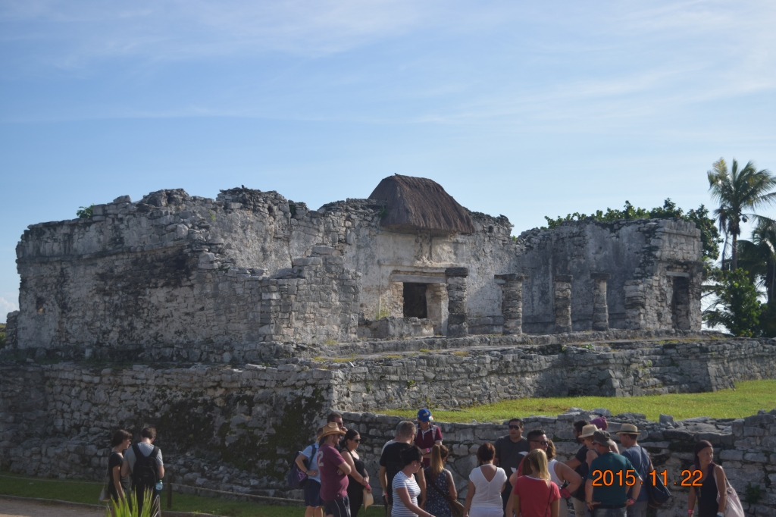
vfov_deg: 25.7
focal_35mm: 52
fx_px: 1131
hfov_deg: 37.9
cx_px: 388
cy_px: 258
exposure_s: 1/1600
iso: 200
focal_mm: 35
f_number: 4.5
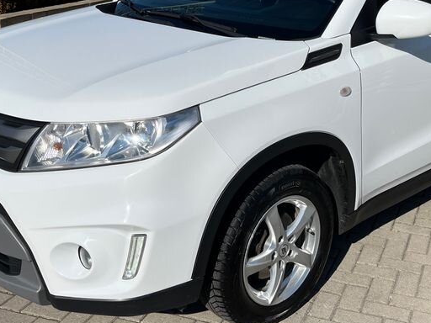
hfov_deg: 36.6
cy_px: 140
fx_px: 647
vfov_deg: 28.0
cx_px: 265
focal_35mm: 52
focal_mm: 5.1
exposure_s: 1/8403
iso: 50
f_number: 1.6
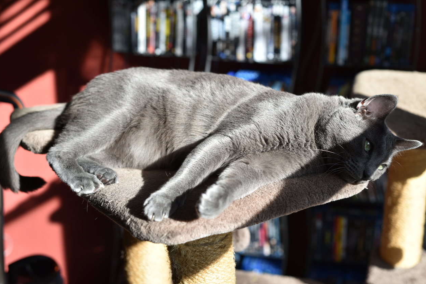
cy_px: 142
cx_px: 214
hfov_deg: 38.9
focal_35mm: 51
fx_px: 604
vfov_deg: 26.5
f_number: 3.5
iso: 100
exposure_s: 1/320
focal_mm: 50
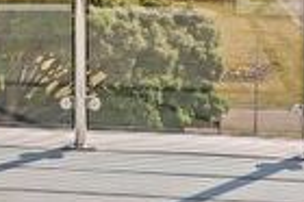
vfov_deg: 15.8
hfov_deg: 28.4
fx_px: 590
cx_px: 72
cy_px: -188
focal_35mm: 70
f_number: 16
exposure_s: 1/500
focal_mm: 14
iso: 400
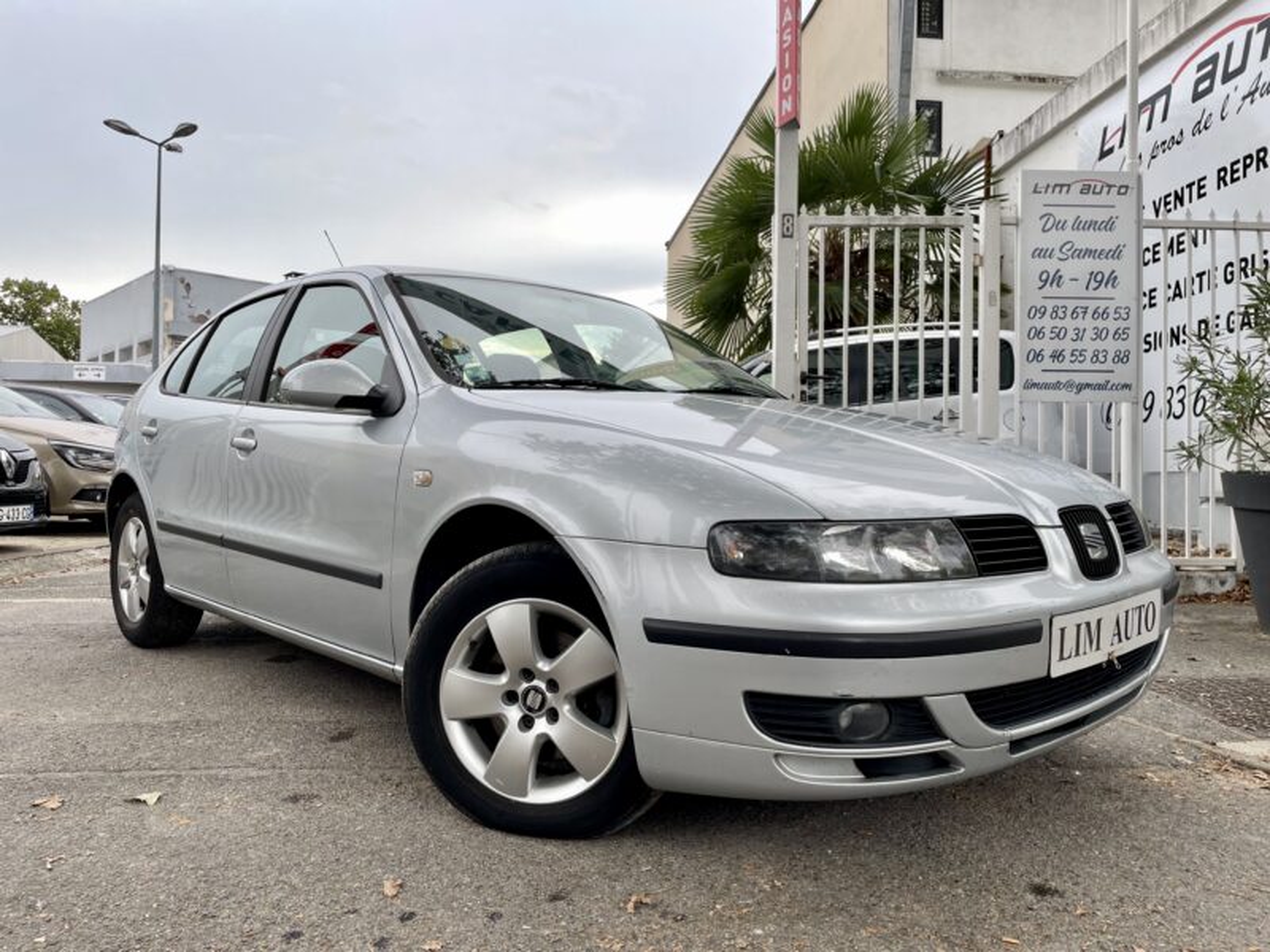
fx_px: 954
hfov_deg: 67.3
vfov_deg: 53.1
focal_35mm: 26
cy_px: 476
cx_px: 635
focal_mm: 4.2
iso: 32
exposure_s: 1/147
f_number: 1.6
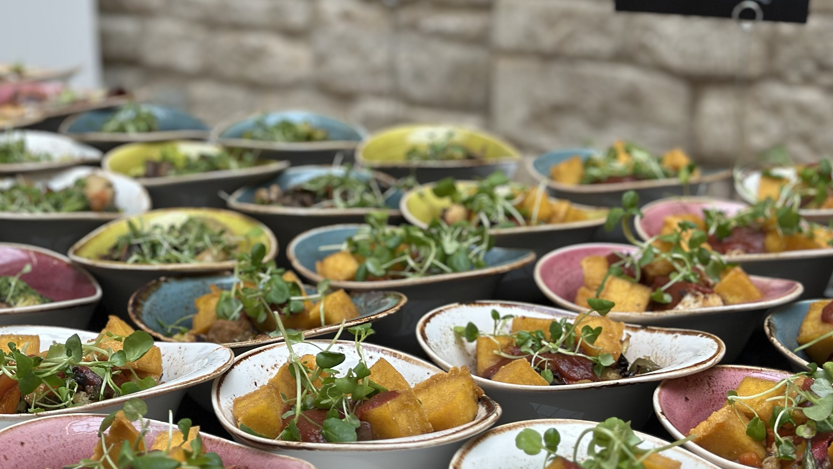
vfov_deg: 16.3
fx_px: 1635
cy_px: 189
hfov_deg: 28.6
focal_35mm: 74
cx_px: 397
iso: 80
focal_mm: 6.86
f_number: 1.78
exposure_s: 1/120
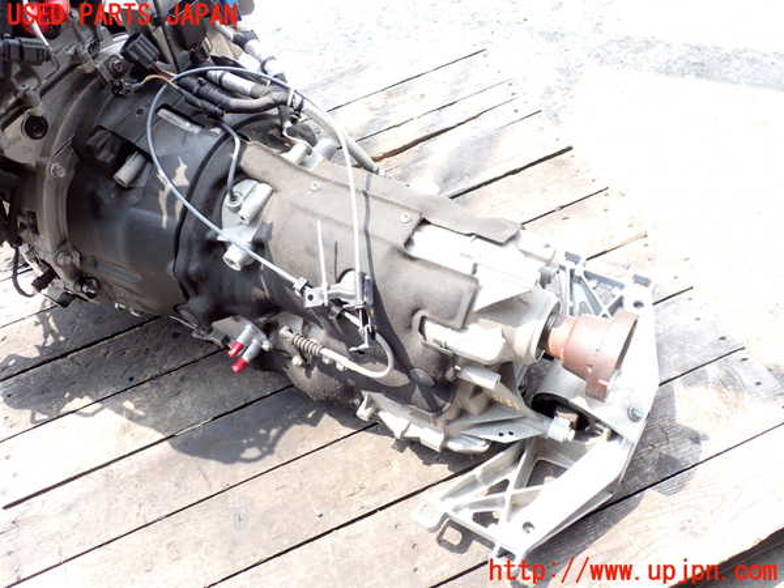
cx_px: 392
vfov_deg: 46.8
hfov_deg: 60.0
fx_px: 679
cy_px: 294
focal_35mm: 30
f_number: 3.2
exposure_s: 1/160
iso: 100
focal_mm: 5.4
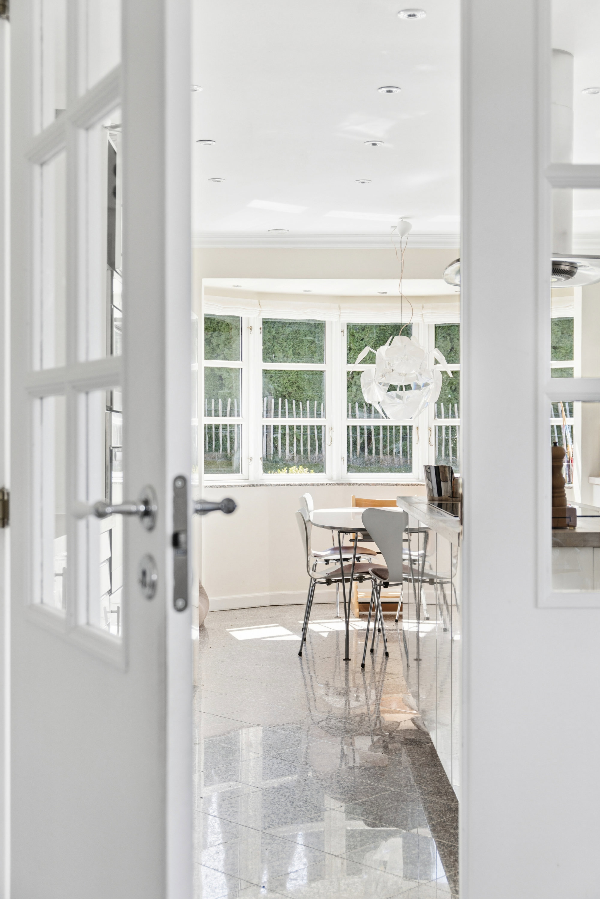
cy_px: 450
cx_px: 300
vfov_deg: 42.3
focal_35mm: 46
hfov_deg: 28.9
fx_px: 1162
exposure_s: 1/80
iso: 250
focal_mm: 31
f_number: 4
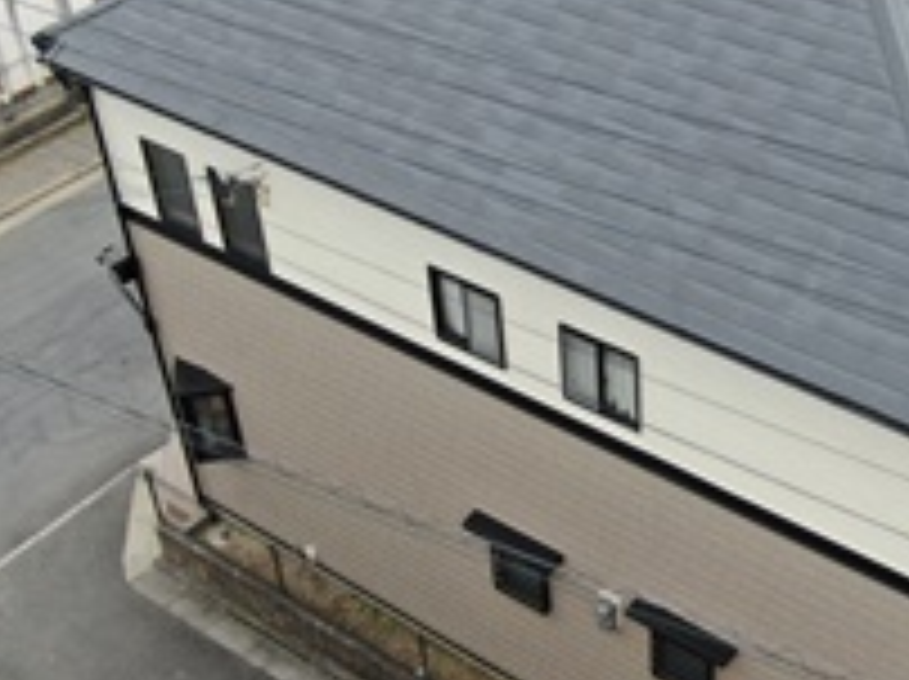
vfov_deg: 24.8
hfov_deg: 32.0
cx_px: 698
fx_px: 1547
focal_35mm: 59
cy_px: 306
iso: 120
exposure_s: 1/30
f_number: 3.2
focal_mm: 5.82
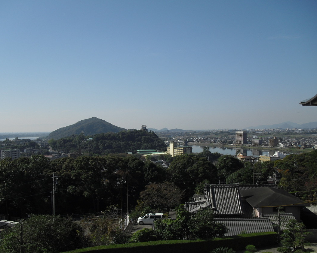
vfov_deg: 37.3
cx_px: 145
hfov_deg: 45.8
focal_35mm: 40
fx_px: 375
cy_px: 131
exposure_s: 1/250
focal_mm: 6.3
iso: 64
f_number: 7.8
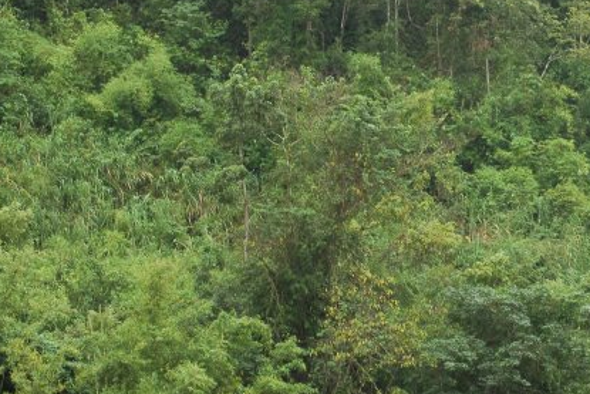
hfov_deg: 11.3
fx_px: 2984
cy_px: 189
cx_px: 461
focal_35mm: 182
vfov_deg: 7.6
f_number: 5
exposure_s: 1/100
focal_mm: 70
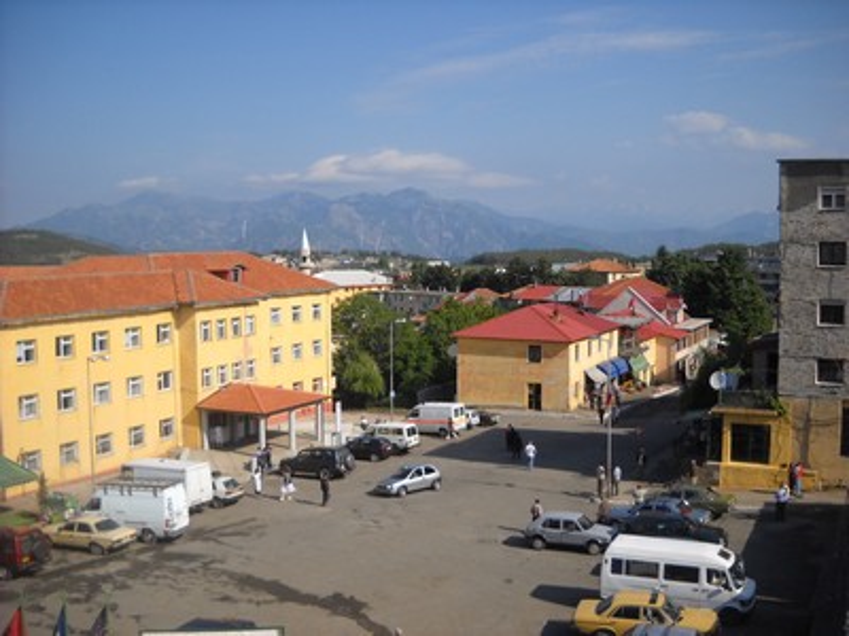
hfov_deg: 45.8
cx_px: 424
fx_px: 1006
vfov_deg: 35.1
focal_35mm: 41
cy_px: 318
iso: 64
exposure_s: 1/353
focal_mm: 6.72
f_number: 5.5
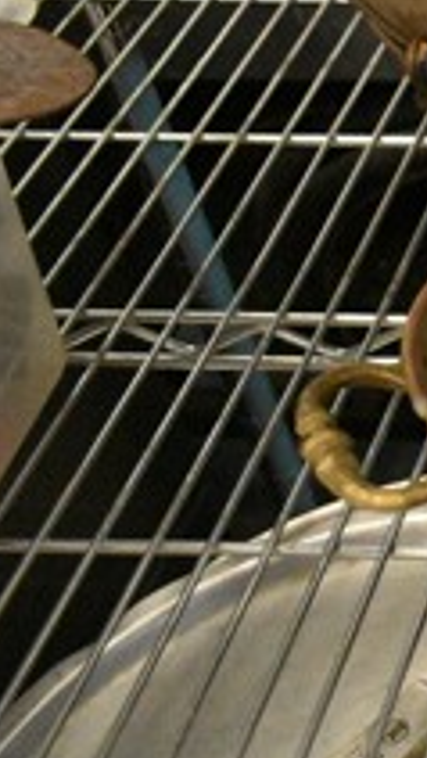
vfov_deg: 23.4
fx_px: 1828
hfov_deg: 10.9
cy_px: 313
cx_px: 1076
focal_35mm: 91
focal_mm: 20
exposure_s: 1/100
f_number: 5
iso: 6400
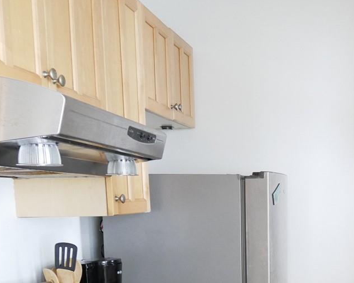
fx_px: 618
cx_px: 358
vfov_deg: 24.2
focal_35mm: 59
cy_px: 305
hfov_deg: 29.7
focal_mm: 12
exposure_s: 1/60
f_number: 3.5
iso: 2000
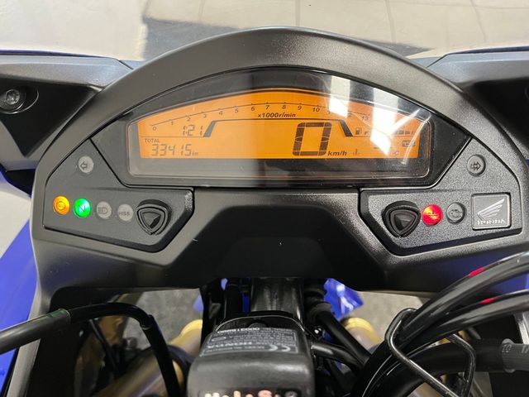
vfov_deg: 53.1
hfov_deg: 67.3
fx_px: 397
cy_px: 198
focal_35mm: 26
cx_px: 264
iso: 400
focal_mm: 5.1
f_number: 1.6
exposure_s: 1/50
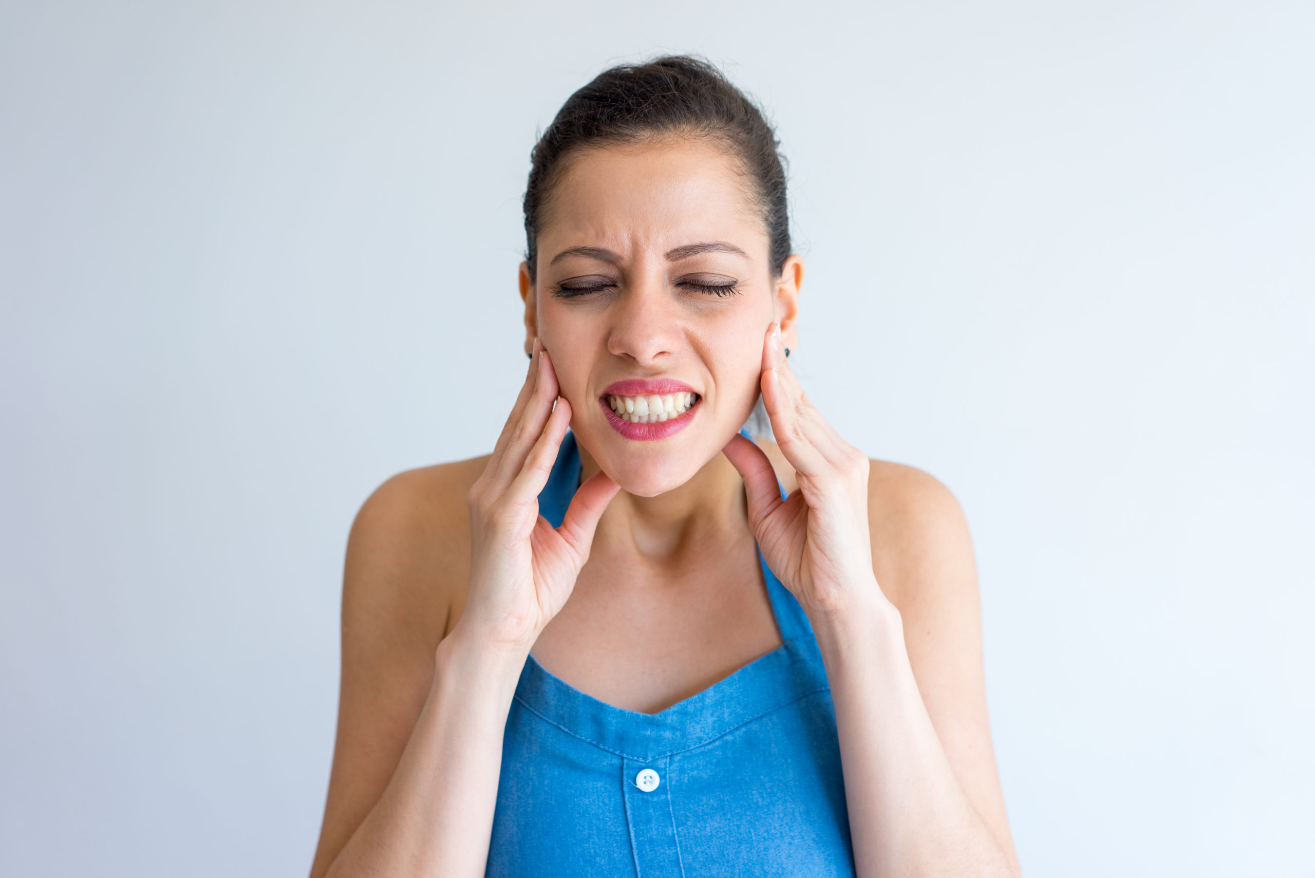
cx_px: 658
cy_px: 439
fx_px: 2010
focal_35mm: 55
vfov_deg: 24.6
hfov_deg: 36.2
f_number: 2.5
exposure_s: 1/400
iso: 160
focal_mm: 55
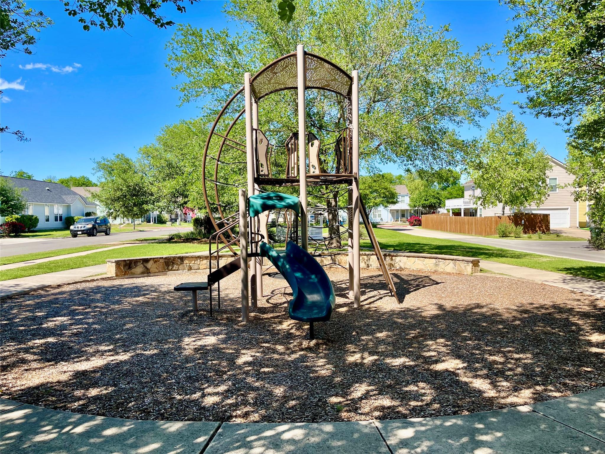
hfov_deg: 69.4
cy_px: 227
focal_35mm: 25
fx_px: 437
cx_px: 302
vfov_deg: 54.9
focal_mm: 5.1
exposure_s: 1/1011
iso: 32
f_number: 1.6
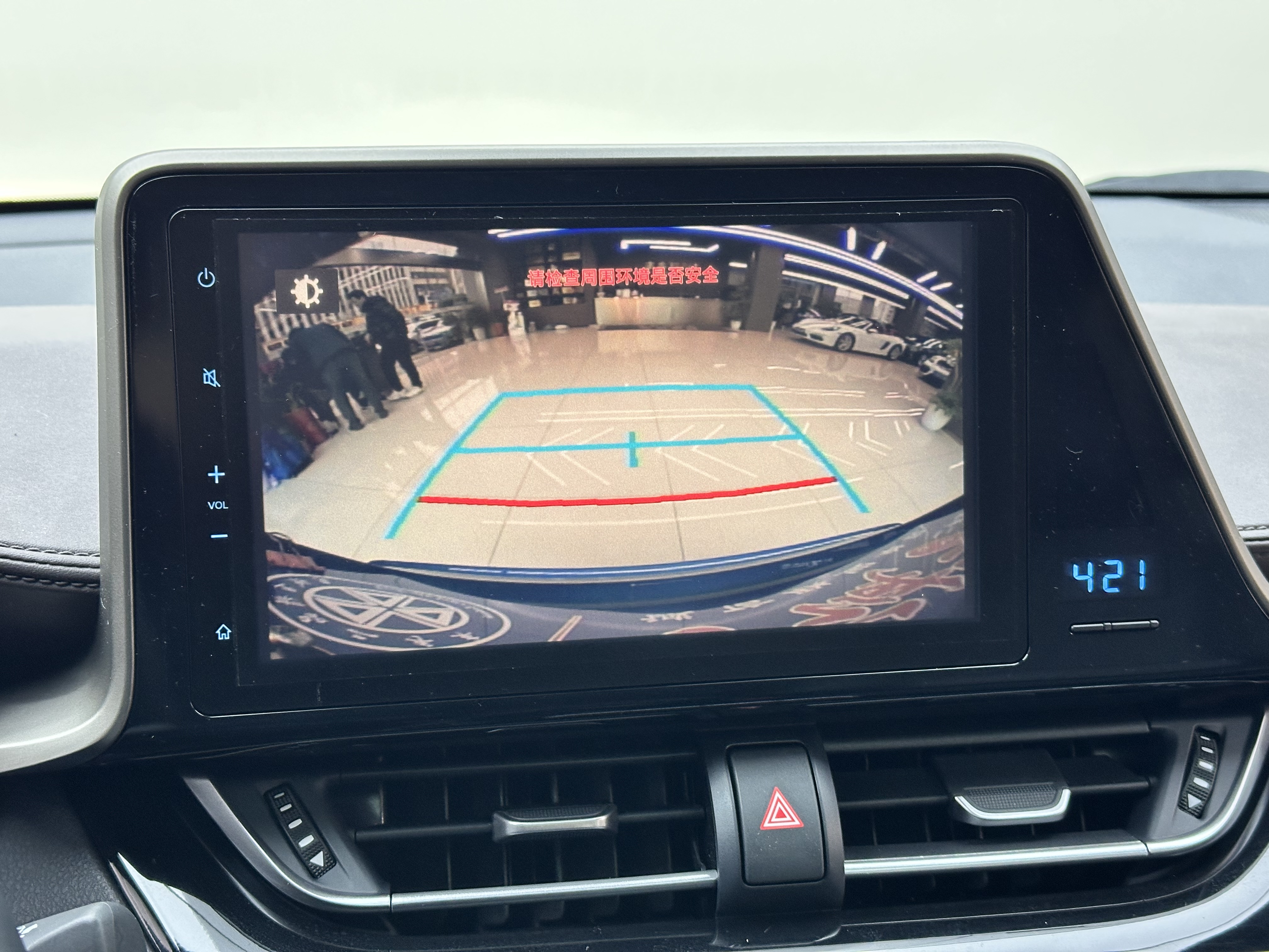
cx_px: 634
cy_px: 476
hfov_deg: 39.7
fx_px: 1760
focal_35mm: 48
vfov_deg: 30.3
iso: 160
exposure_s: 1/49
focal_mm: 6.86
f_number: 1.78
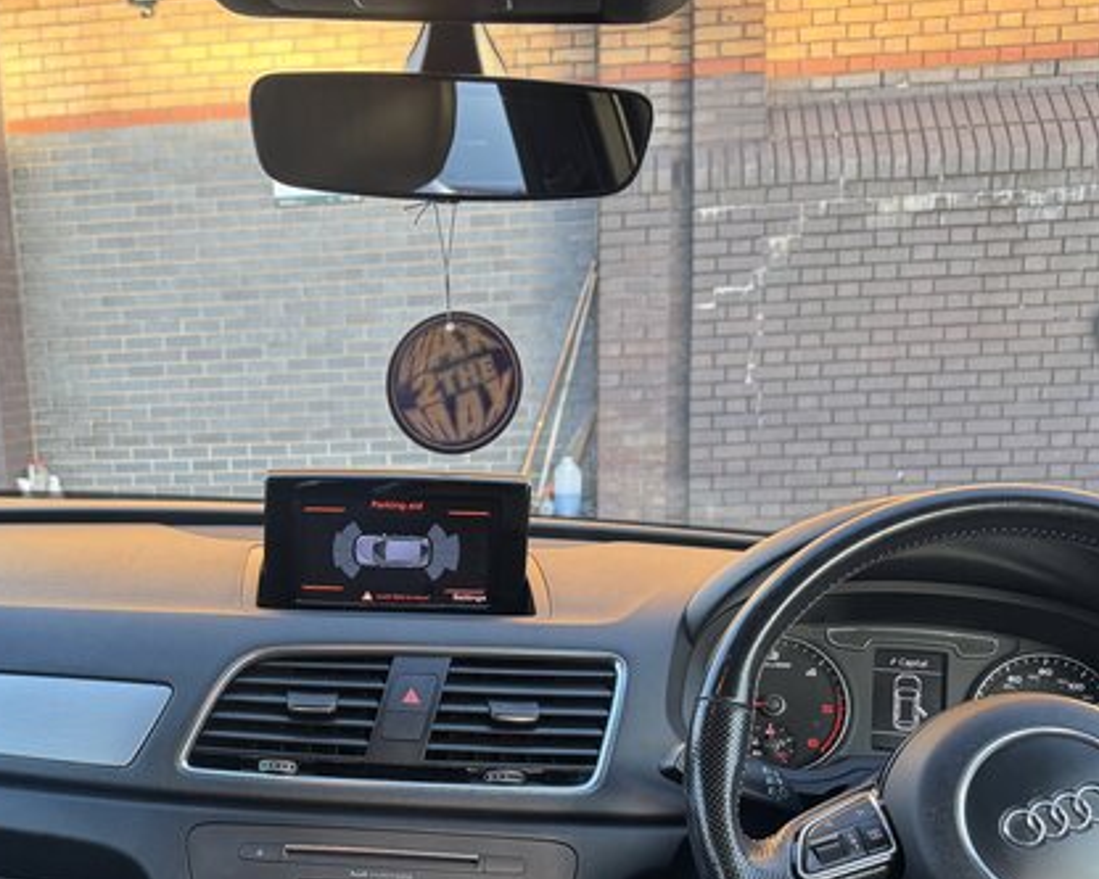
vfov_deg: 32.5
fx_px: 1464
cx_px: 301
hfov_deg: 40.2
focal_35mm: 45
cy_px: 707
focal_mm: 6.76
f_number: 1.78
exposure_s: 1/121
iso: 100
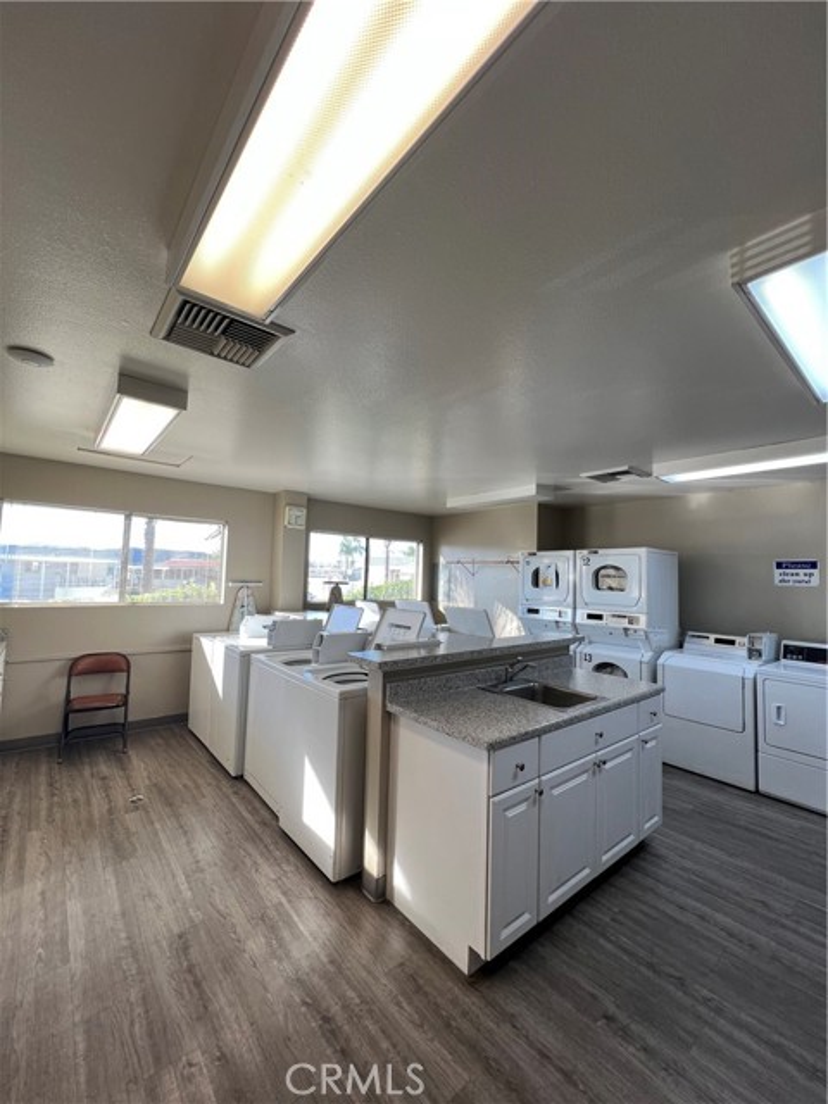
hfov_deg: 89.9
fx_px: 415
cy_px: 552
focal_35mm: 13
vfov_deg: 106.2
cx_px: 414
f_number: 1.8
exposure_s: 1/120
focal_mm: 1.57
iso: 64
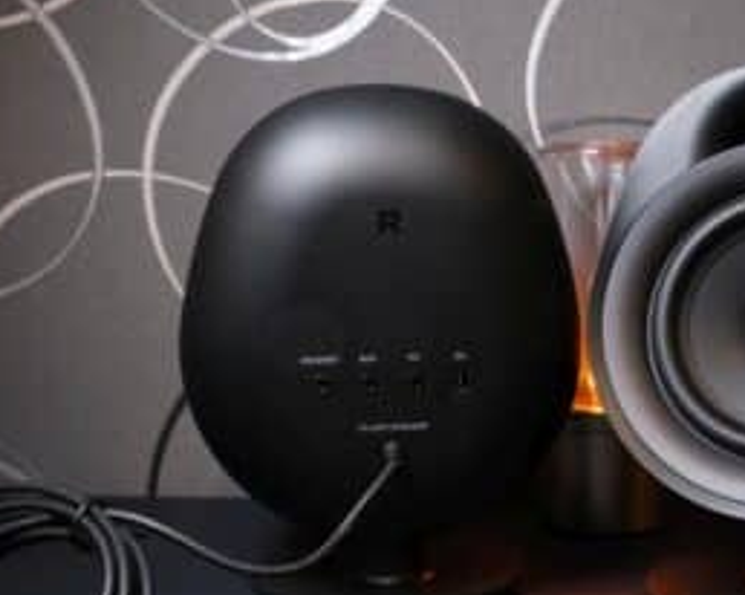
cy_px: 344
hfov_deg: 41.1
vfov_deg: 34.0
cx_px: 537
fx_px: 969
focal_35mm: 44
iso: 1600
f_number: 8
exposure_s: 1/28
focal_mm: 20.6
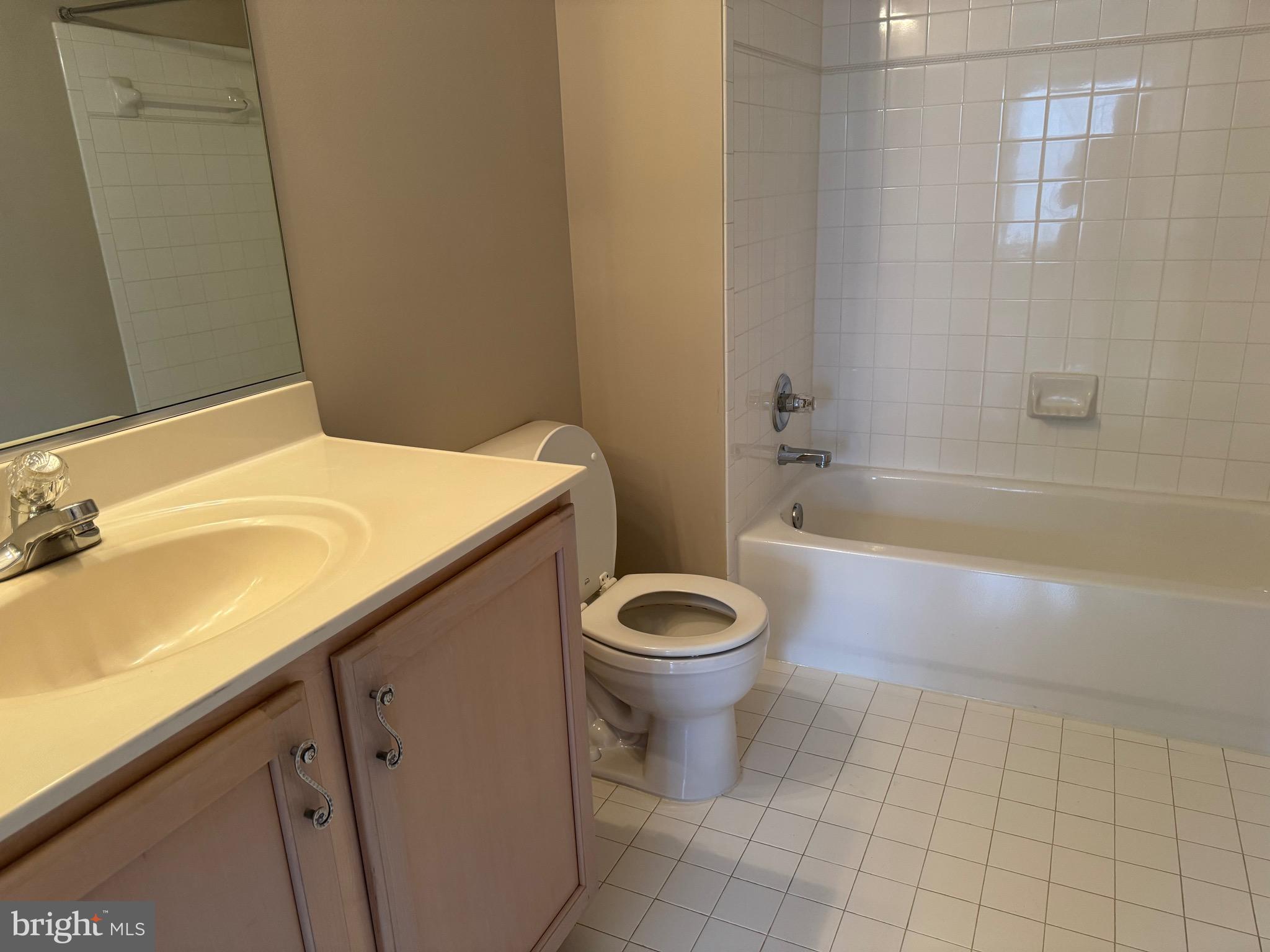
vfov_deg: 56.8
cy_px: 476
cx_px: 635
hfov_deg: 71.6
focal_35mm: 24
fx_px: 881
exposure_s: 1/60
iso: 250
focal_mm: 6.86
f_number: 1.78
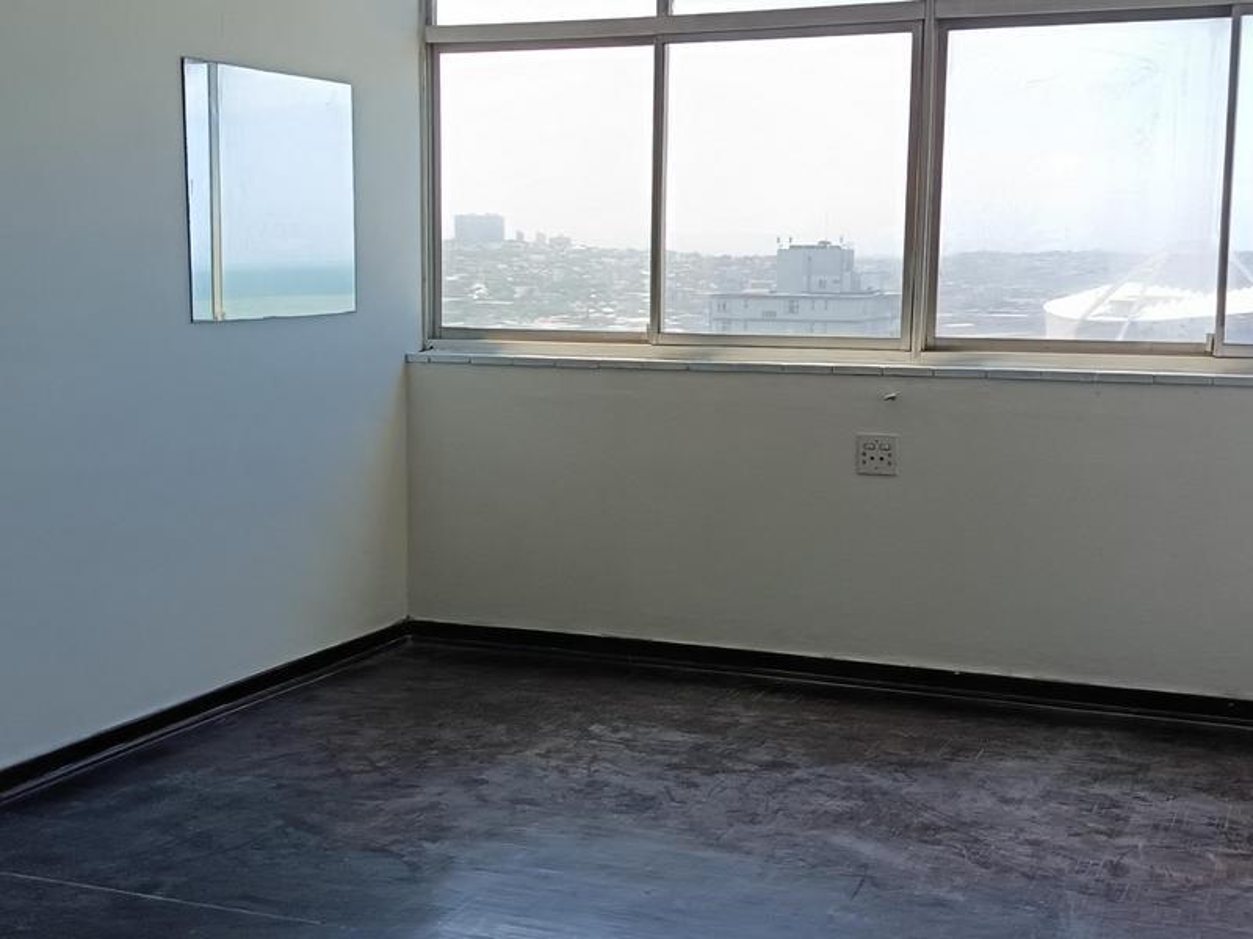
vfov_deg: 30.3
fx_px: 1737
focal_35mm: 48
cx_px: 626
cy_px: 470
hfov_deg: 39.7
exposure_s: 1/900
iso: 570
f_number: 1.75
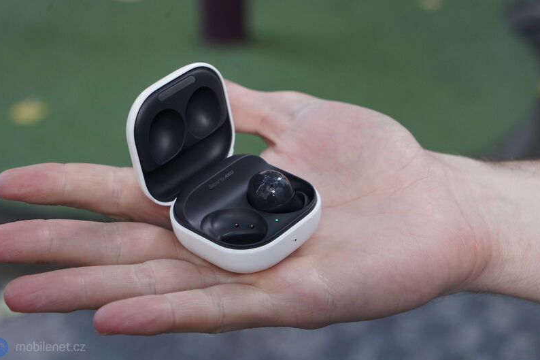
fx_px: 1095
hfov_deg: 27.7
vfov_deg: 18.7
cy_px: 177
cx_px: 263
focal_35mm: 73
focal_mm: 70
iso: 2500
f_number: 8
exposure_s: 1/200
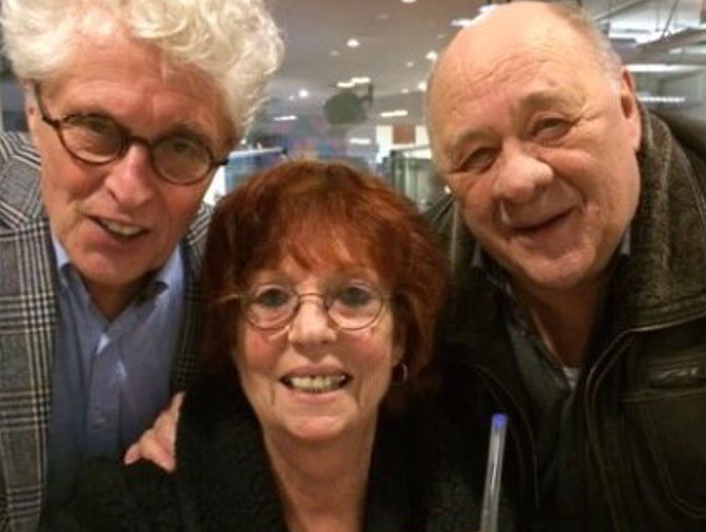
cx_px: 331
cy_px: 288
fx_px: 695
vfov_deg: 41.9
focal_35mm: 34
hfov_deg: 53.8
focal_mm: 4.15
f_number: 2.2
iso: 500
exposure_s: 1/17
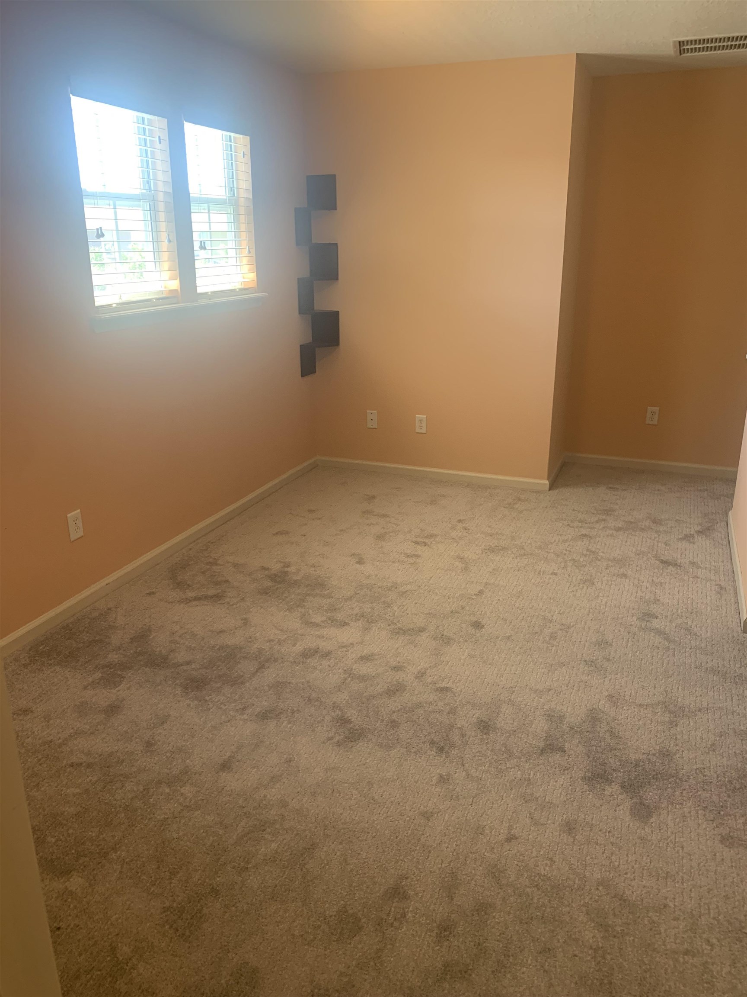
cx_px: 374
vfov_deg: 67.3
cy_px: 498
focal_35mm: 26
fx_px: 748
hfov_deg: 53.1
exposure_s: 1/60
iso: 100
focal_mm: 4.25
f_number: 1.8
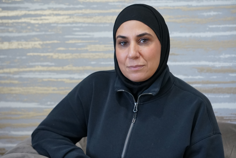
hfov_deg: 24.8
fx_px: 538
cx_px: 118
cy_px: 79
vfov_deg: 16.7
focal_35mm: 82
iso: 2000
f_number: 5.6
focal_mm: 55
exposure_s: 1/100
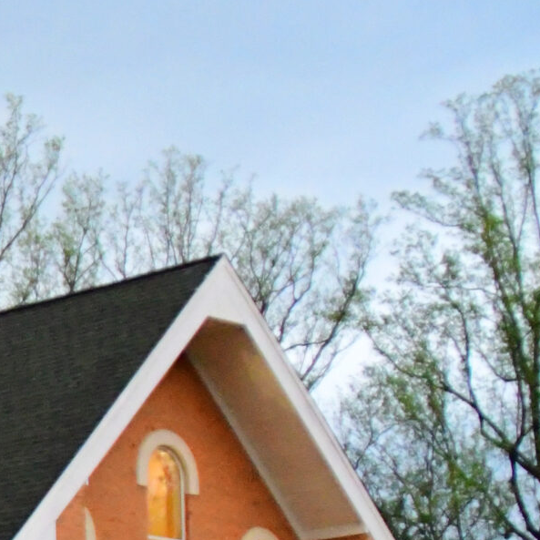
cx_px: -607
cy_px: 499
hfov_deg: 10.3
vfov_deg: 11.3
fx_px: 2718
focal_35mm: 154
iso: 10000
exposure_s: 1/160
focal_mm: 28
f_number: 3.5
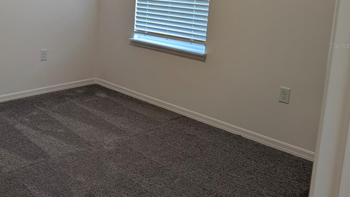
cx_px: 72
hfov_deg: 44.2
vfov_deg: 26.7
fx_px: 408
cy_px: 45
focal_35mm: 44
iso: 22
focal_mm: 6.9
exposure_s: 1/24
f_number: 1.68
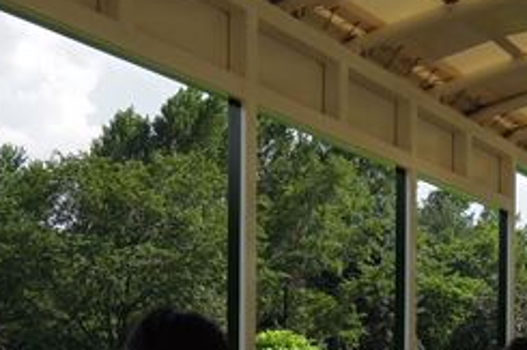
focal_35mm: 95
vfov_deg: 14.0
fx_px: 1390
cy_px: 399
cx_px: 280
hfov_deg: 21.5
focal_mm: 6.3
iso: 160
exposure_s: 1/1250
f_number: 3.2
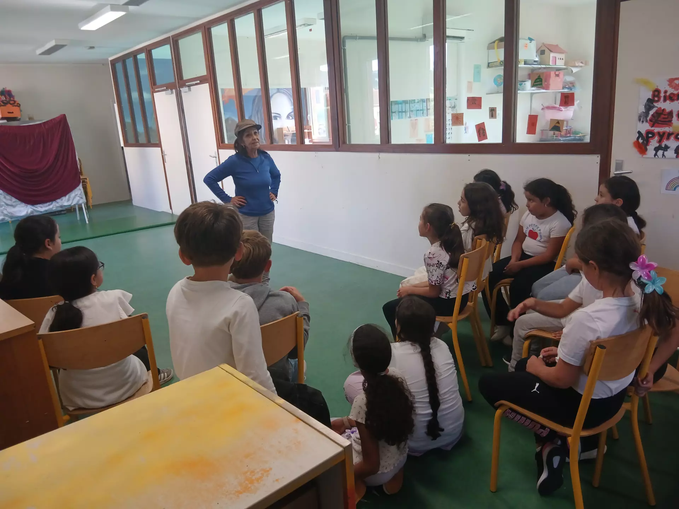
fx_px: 510
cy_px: 254
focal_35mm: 26
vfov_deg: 53.1
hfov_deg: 67.3
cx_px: 340
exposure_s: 1/50
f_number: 1.8
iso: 125
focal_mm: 3.98
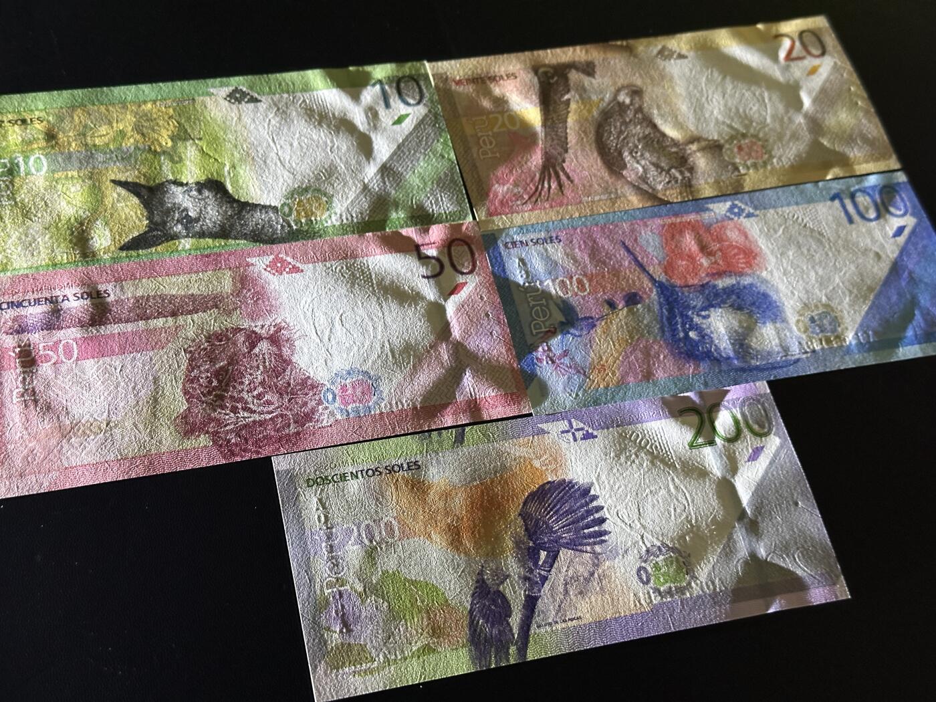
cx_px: 468
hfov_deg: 39.7
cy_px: 351
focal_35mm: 48
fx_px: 1298
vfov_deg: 30.3
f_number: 1.78
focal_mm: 6.86
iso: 500
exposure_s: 1/40
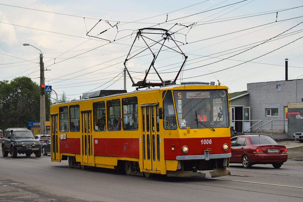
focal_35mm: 72
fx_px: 606
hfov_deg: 28.1
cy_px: 101
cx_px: 152
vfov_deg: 18.9
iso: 200
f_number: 5.6
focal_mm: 48
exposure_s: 1/800
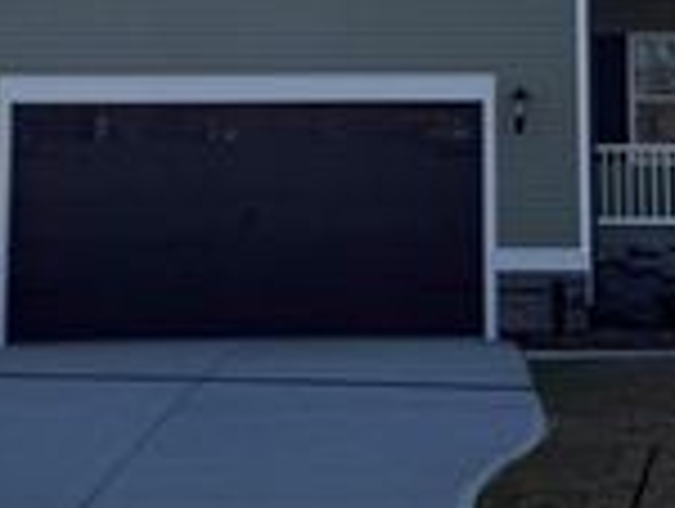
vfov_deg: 14.1
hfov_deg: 19.0
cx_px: 464
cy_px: -29
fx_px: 2012
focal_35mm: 103
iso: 80
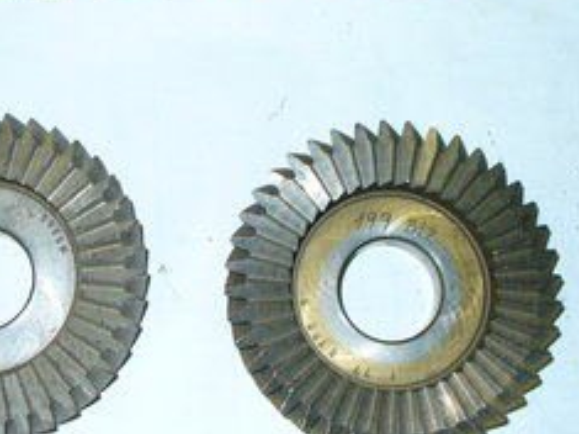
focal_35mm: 63
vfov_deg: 23.3
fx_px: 1053
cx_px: 172
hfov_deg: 30.4
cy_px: 215
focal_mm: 6.1
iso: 100
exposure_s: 1/30
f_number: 2.8
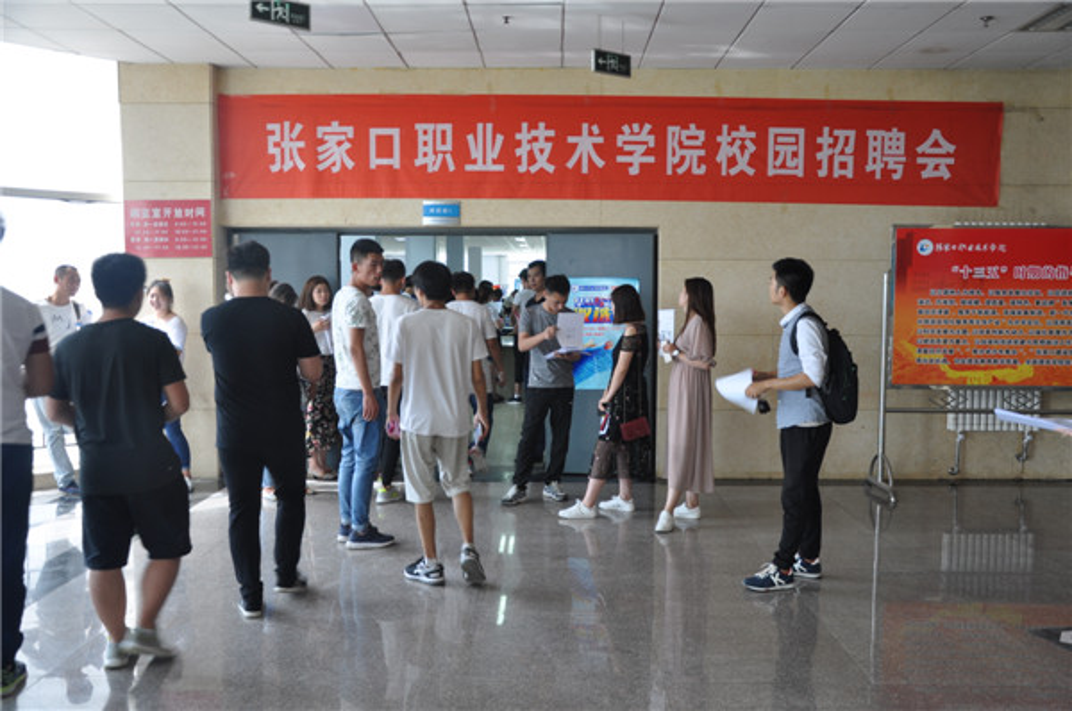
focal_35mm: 33
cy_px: 356
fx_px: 981
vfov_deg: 39.8
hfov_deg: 57.3
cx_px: 536
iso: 200
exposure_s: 1/25
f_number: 3.8
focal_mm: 22
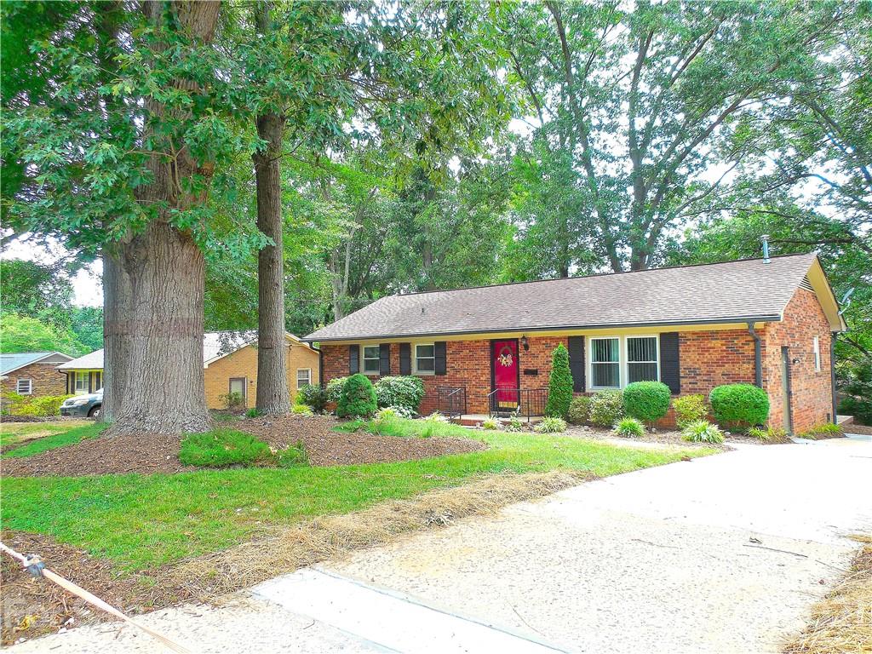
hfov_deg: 69.4
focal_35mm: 25
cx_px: 436
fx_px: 630
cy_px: 327
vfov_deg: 54.9
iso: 125
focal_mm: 4.5
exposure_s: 1/200
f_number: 3.3
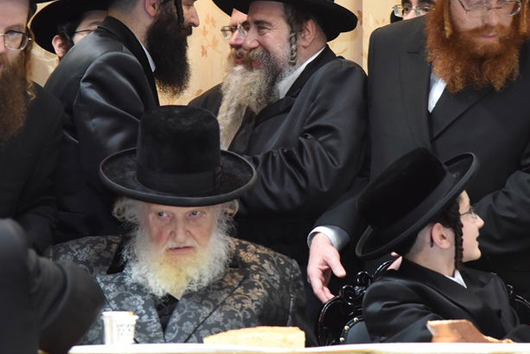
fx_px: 2960
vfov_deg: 6.8
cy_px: 77
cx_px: 235
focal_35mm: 201
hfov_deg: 10.2
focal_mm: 120
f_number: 5
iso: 3200
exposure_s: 1/125
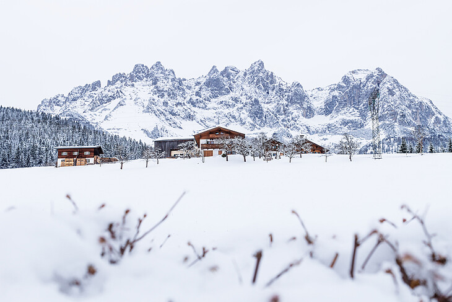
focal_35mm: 45
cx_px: 226
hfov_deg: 43.6
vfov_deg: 29.9
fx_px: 565
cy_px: 151
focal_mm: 30
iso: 100
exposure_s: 1/60
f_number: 6.3
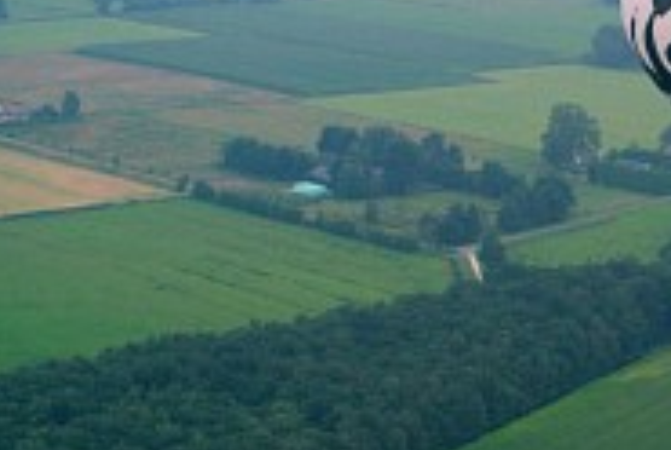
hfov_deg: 13.1
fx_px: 2856
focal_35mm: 153
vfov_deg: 9.0
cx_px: 794
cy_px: 82
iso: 800
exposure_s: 1/90
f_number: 3.5
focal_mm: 42
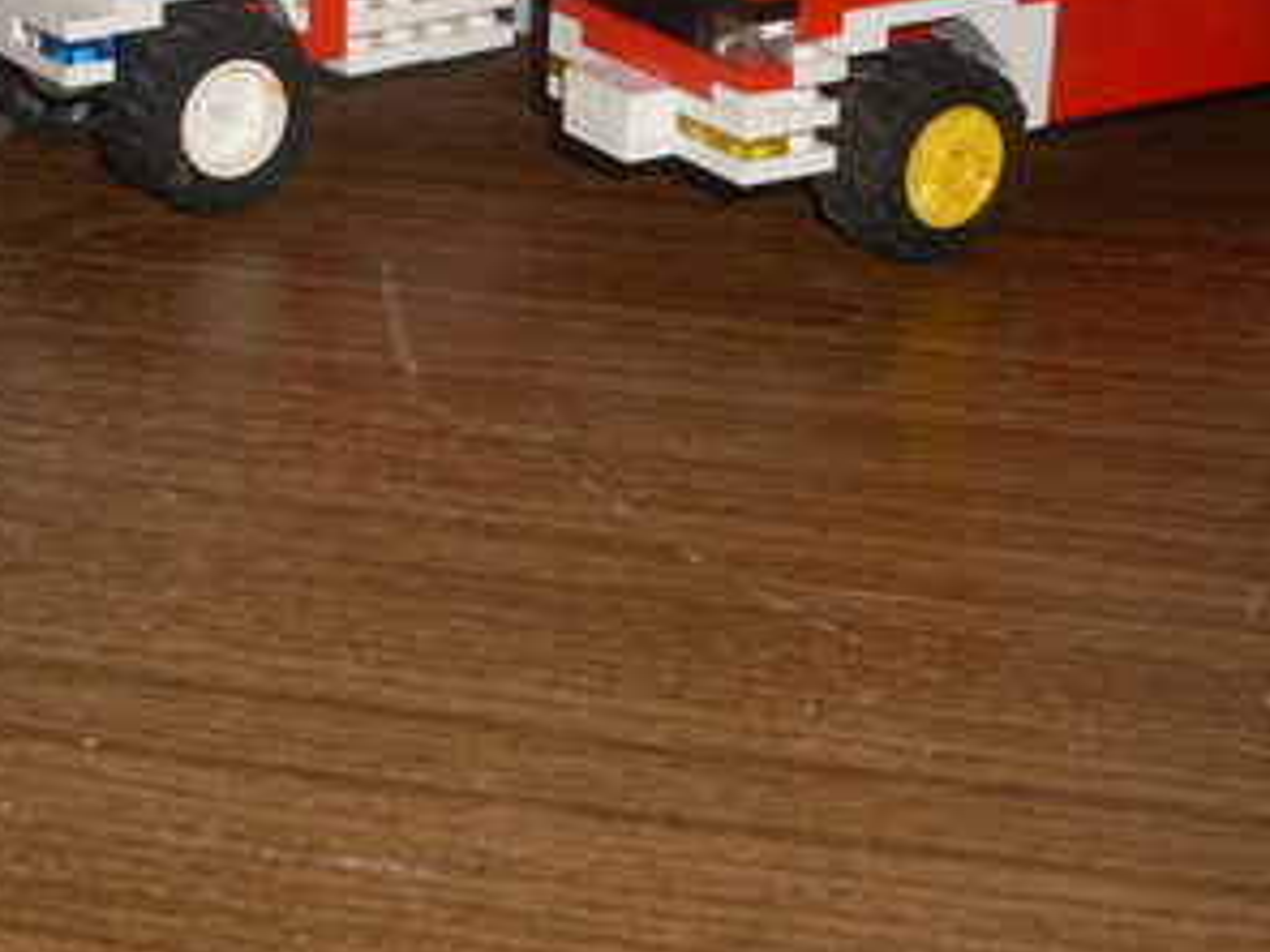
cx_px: 571
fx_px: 2825
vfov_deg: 19.0
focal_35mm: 77
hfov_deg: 25.3
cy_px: 223
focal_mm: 6.3
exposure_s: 1/45
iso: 100
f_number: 2.8
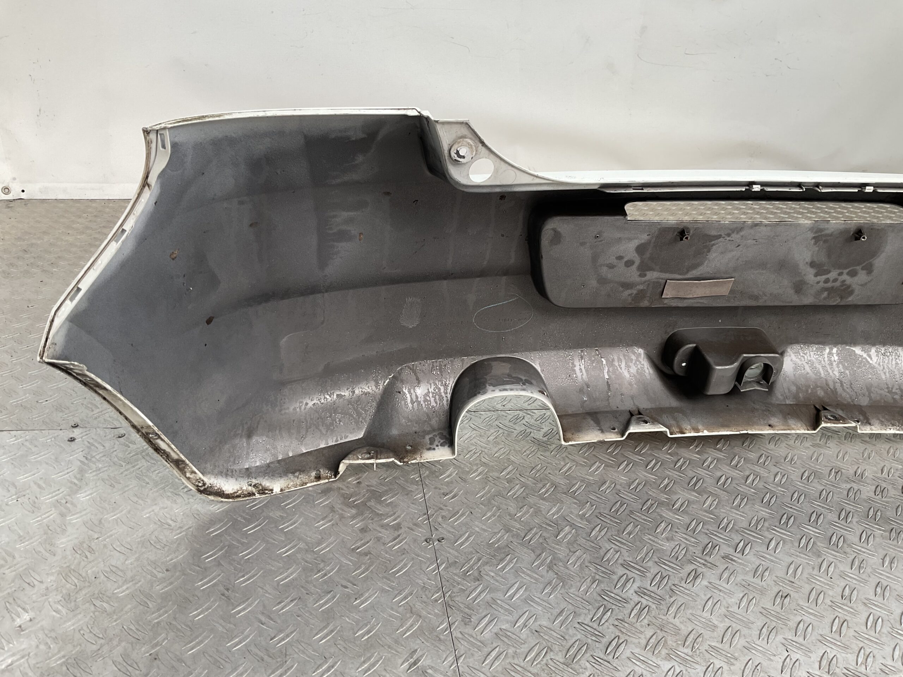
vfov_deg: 48.2
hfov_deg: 61.7
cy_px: 338
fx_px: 756
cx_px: 452
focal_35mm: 29
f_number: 1.8
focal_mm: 3
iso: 20
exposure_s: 1/120
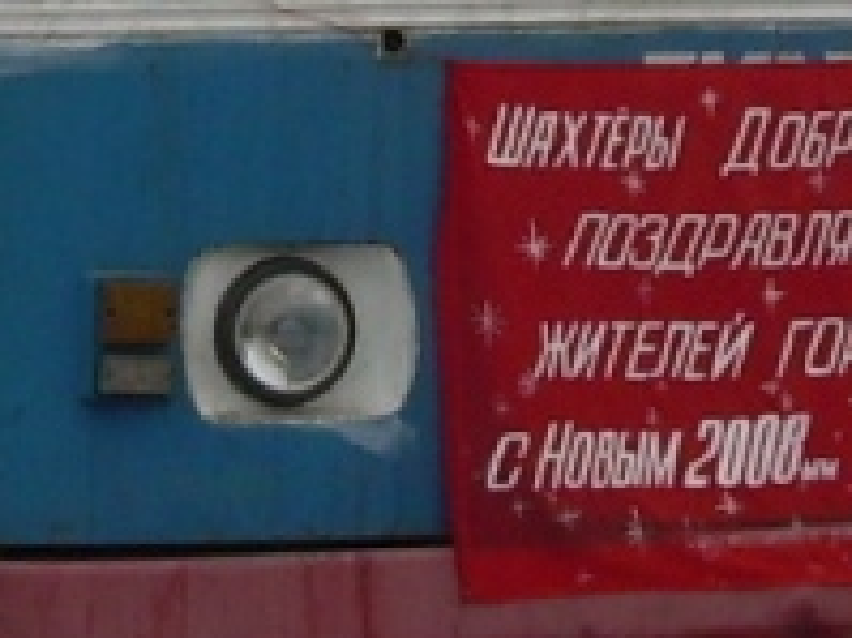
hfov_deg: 7.5
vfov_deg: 5.5
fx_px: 6518
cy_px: -351
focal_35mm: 265
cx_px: 265
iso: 50
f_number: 4.8
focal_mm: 7.2
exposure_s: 1/149
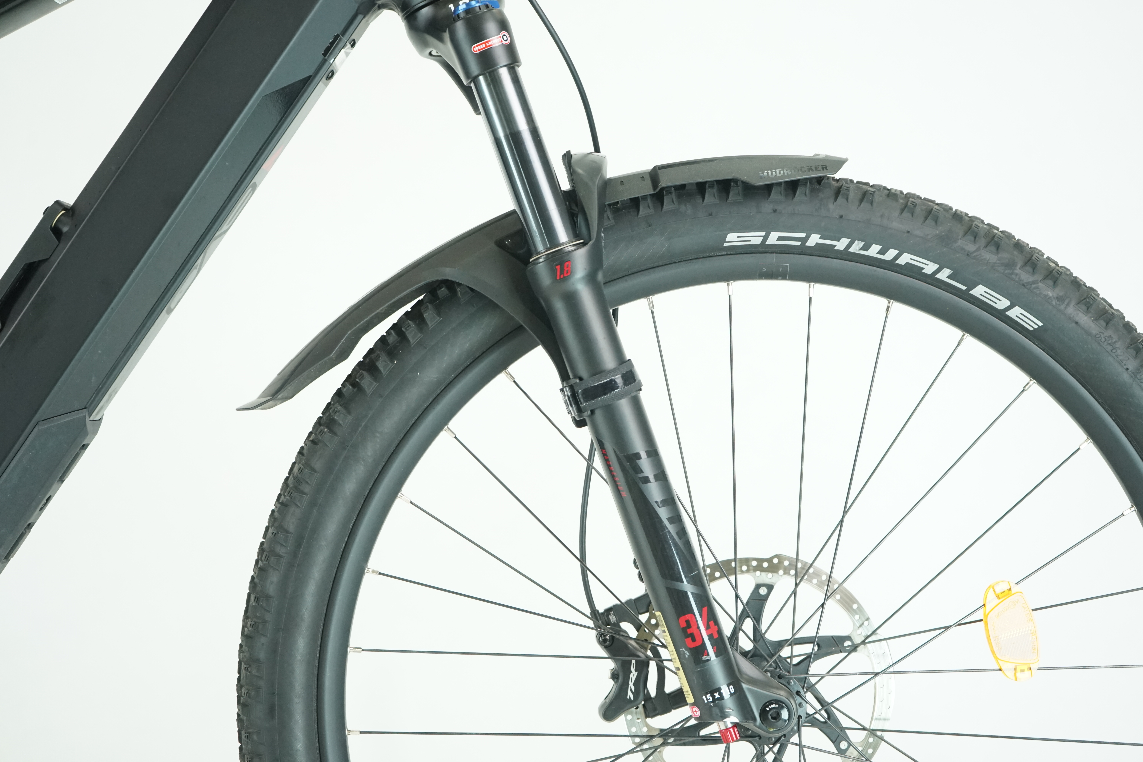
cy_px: 381
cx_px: 572
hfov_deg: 32.9
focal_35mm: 61
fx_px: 1937
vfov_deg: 22.3
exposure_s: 1/200
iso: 2500
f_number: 5.6
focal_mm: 61
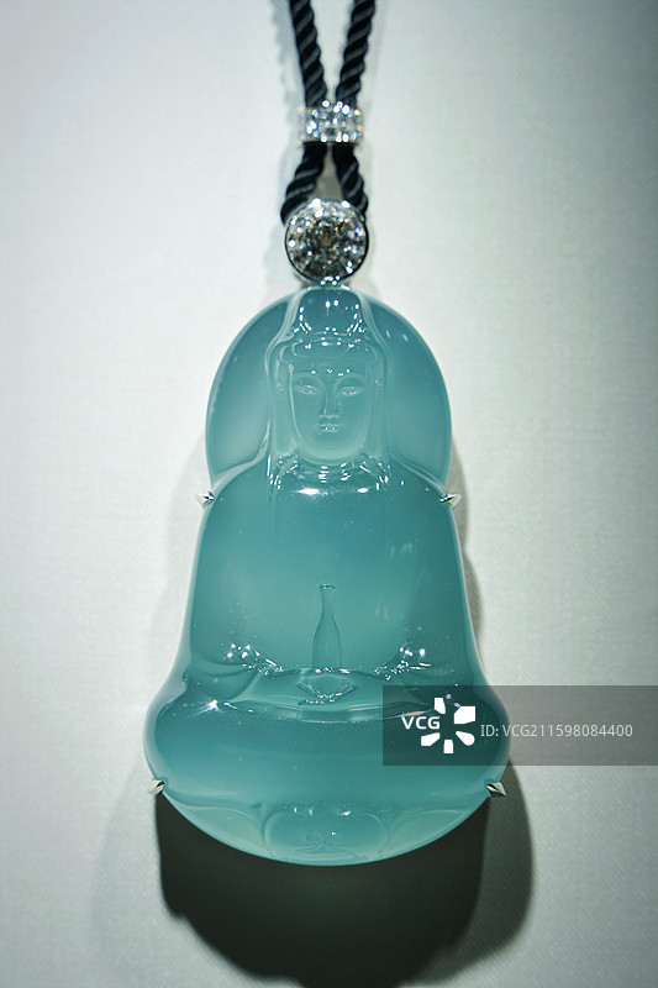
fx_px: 2633
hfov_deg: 14.2
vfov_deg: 21.2
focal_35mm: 96
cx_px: 329
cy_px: 494
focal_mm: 96
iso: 100
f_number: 8
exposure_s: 1/160
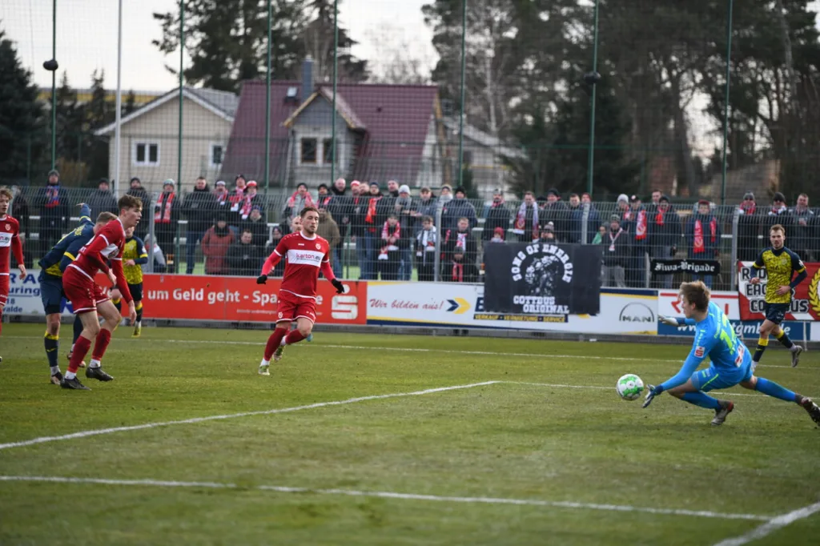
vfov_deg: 8.3
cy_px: 273
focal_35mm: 165
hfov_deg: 12.5
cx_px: 410
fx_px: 3757
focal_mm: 165
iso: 640
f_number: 2.8
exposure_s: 1/2500
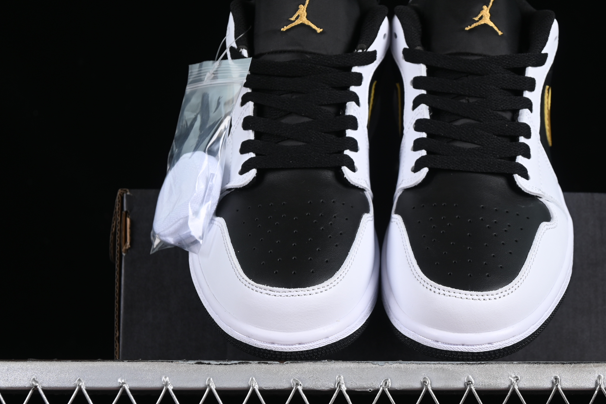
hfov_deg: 21.6
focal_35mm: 94
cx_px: 377
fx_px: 1582
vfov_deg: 14.6
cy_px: 207
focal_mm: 50
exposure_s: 1/60
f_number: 6.3
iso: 160
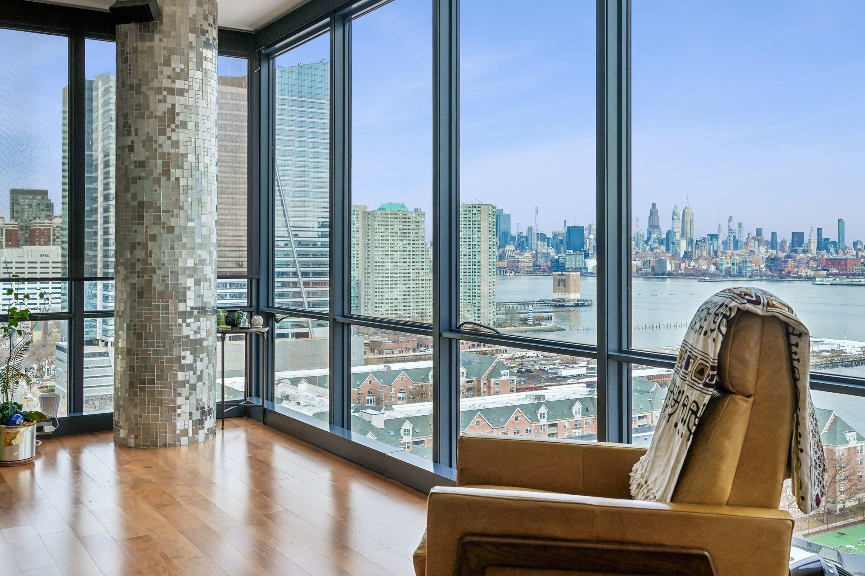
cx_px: 429
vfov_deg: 37.9
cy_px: 289
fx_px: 841
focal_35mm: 35
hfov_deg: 54.4
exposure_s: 1/200
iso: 400
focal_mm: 34
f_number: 8
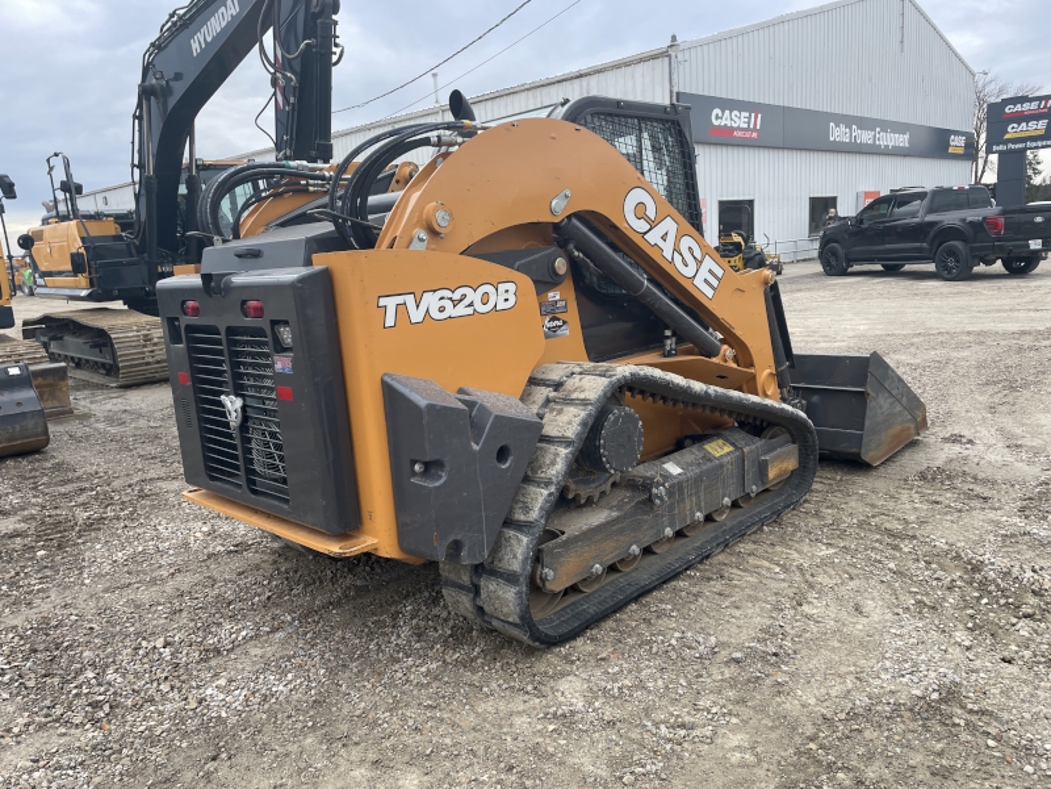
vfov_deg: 53.1
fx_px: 789
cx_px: 526
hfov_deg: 67.3
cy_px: 394
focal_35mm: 26
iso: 32
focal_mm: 4.2
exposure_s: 1/1052
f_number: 1.6
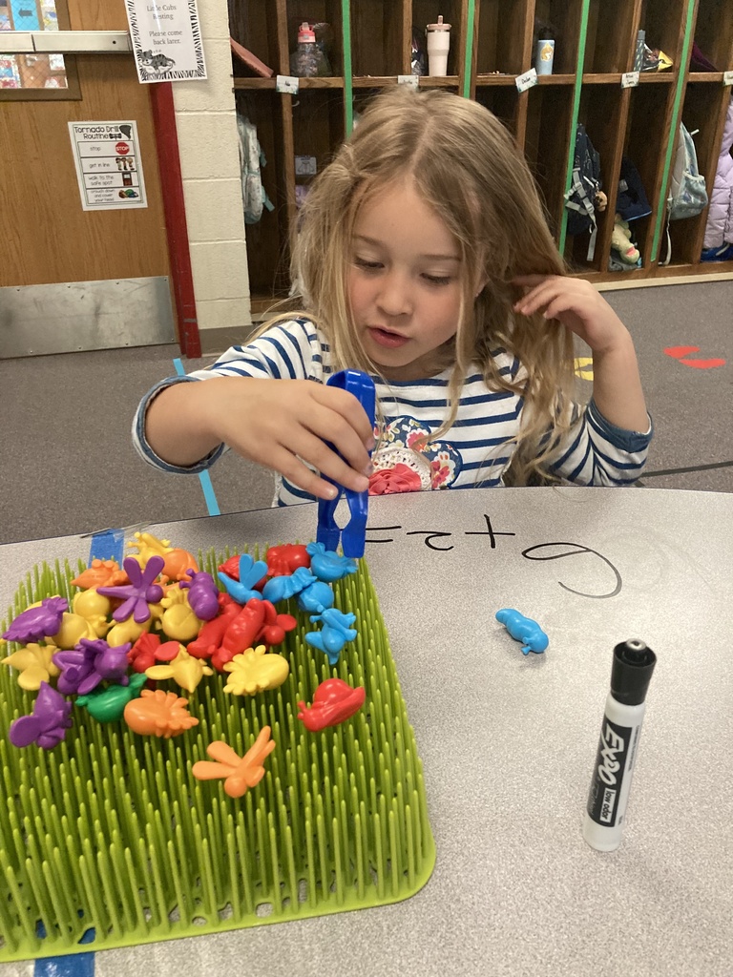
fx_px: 791
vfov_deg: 63.4
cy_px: 488
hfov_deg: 49.7
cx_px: 366
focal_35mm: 28
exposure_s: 1/40
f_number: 1.8
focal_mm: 3.99
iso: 320
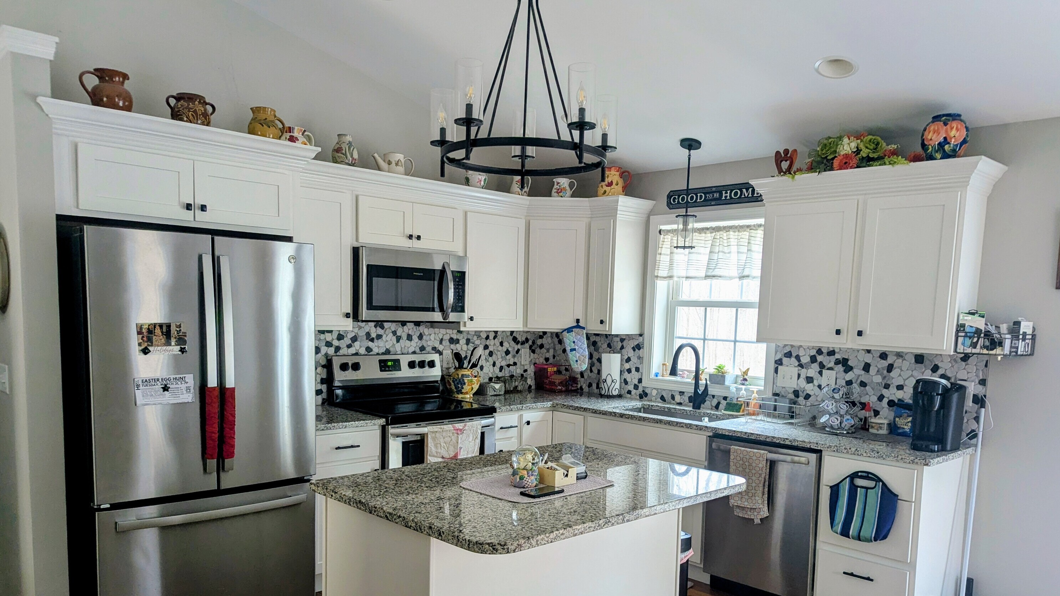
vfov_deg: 42.3
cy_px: 400
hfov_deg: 69.9
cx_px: 535
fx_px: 759
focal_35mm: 27
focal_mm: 6.81
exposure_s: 1/92.6
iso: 115
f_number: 1.85
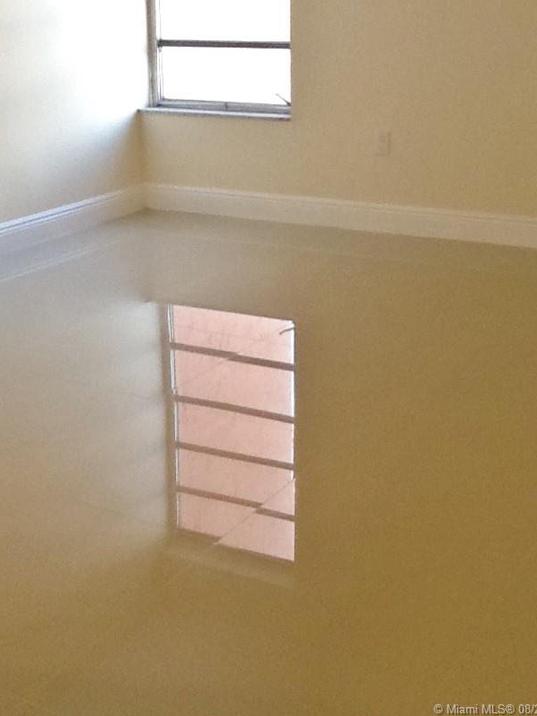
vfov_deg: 36.0
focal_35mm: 53
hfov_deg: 27.5
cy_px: 287
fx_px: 1096
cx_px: 242
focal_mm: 2.03
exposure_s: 1/30
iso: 80
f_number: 2.4
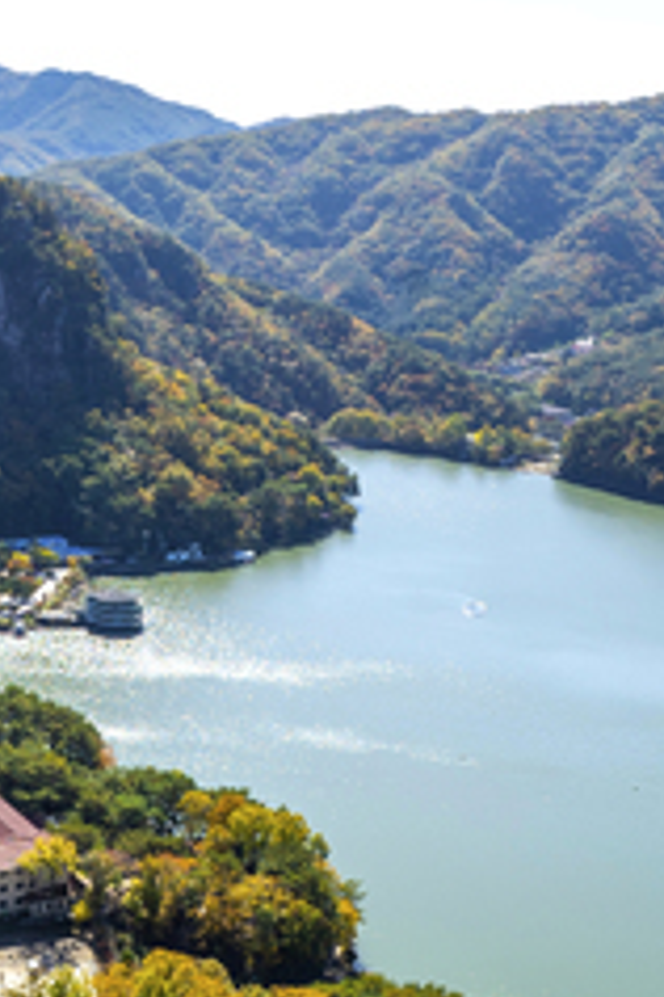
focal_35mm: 56
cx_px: 128
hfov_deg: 23.8
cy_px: 793
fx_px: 1549
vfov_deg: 34.6
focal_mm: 19
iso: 200
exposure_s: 1/160
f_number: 11
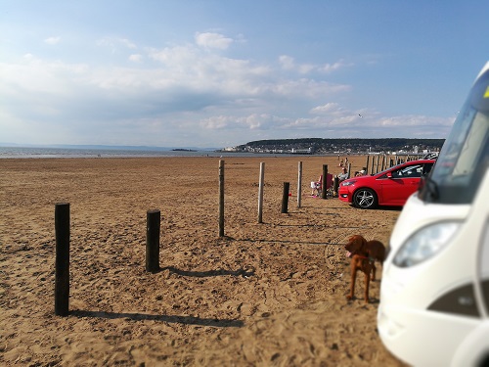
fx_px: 367
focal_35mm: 26
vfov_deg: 53.1
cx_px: 244
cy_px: 184
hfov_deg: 67.3
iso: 50
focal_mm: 3.83
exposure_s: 1/1572
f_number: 4
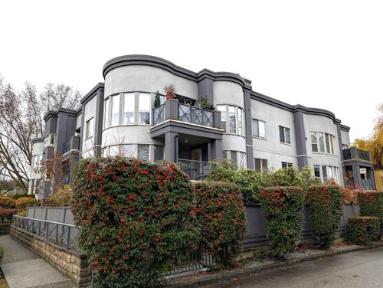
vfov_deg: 56.9
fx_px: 266
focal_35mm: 24
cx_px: 192
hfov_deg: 71.5
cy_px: 144
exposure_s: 1/198
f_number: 1.68
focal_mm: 6.9
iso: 21
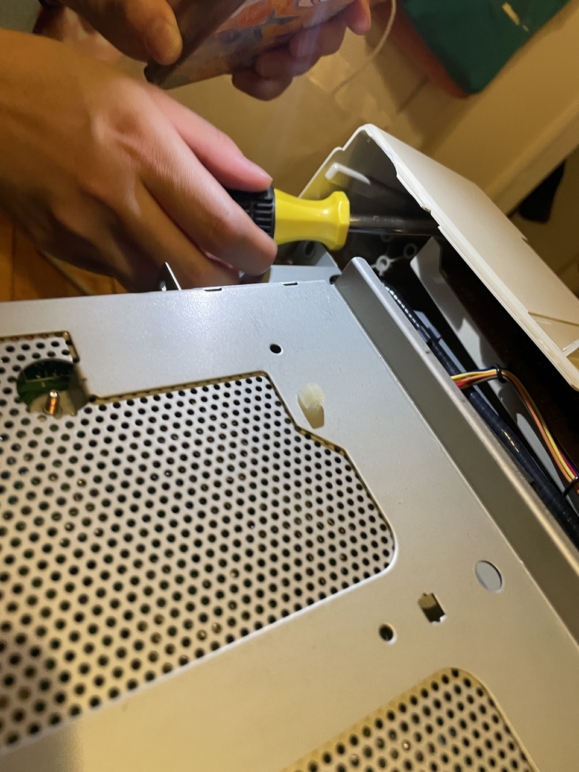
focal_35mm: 26
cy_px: 386
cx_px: 290
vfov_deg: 67.3
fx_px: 580
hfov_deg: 53.1
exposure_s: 1/60
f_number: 1.6
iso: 400
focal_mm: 4.2
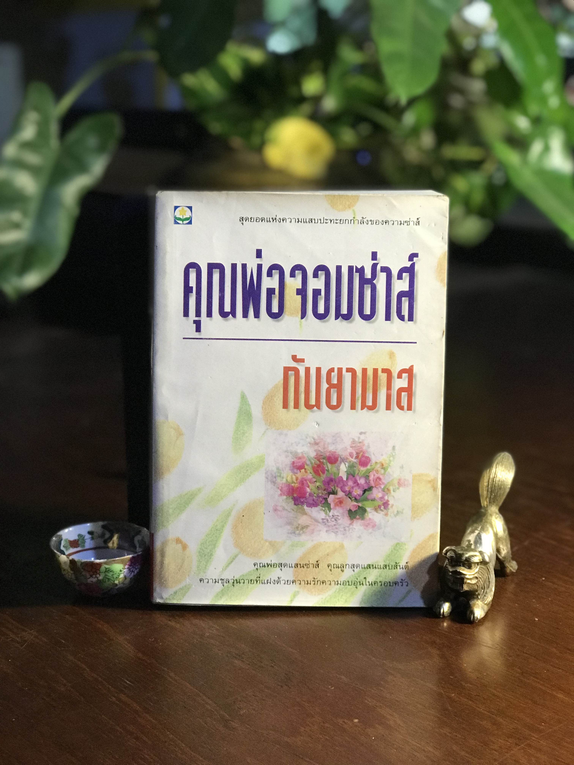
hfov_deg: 25.7
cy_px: 382
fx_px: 1260
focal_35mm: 57
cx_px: 287
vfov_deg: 33.8
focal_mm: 6.6
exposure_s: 1/50
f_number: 2.8
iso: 250
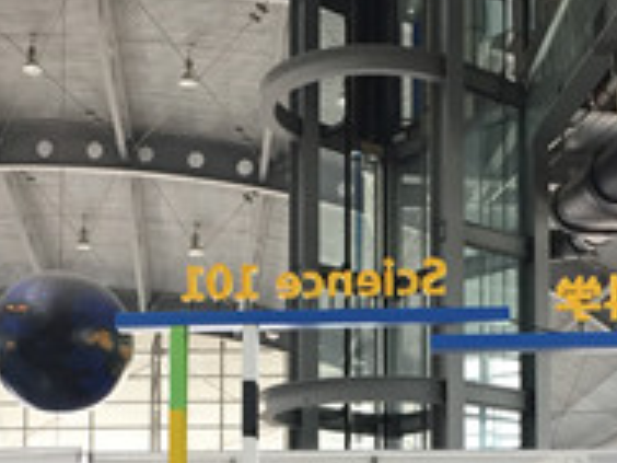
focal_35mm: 77
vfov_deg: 18.3
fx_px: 1372
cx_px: 315
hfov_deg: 25.3
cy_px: 537
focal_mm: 4.15
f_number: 2.2
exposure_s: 1/33
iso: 40
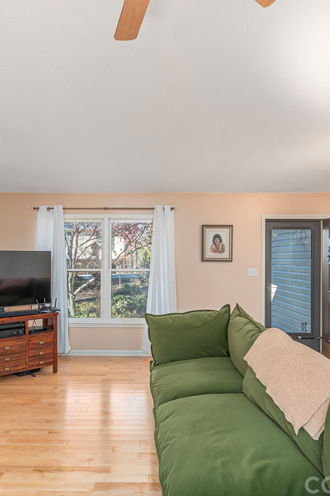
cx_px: 131
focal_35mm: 22
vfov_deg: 78.5
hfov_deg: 56.8
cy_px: 259
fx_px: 302
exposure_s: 1/125
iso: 320
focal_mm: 14
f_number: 7.1
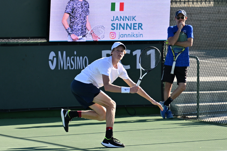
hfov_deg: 6.5
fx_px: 1985
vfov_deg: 4.4
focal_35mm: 315
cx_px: 114
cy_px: 76
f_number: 4
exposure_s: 1/1250
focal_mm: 210
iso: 200
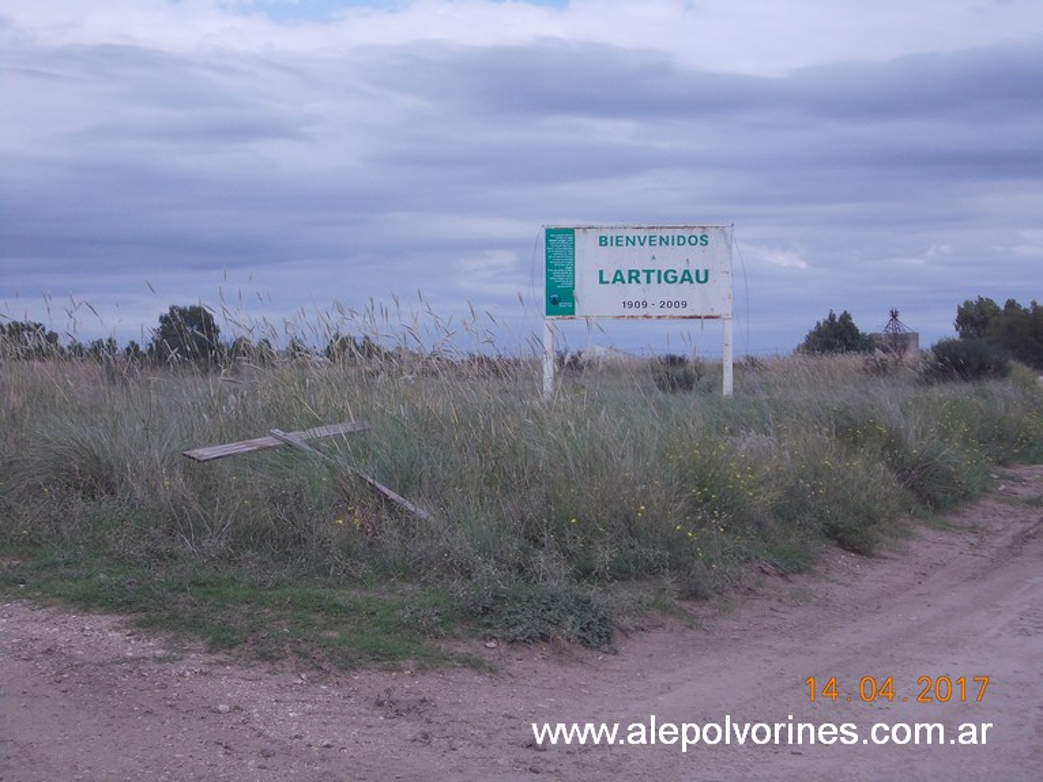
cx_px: 522
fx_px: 2470
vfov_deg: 18.0
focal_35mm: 82
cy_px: 391
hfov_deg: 23.8
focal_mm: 11.6
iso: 80
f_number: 9.6
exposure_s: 1/125
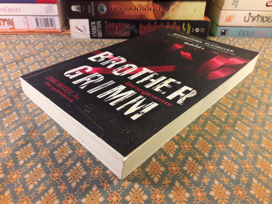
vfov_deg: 49.7
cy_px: 102
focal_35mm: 28
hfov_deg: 63.4
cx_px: 136
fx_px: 220
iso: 64
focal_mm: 3.7
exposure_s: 1/33
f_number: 1.9
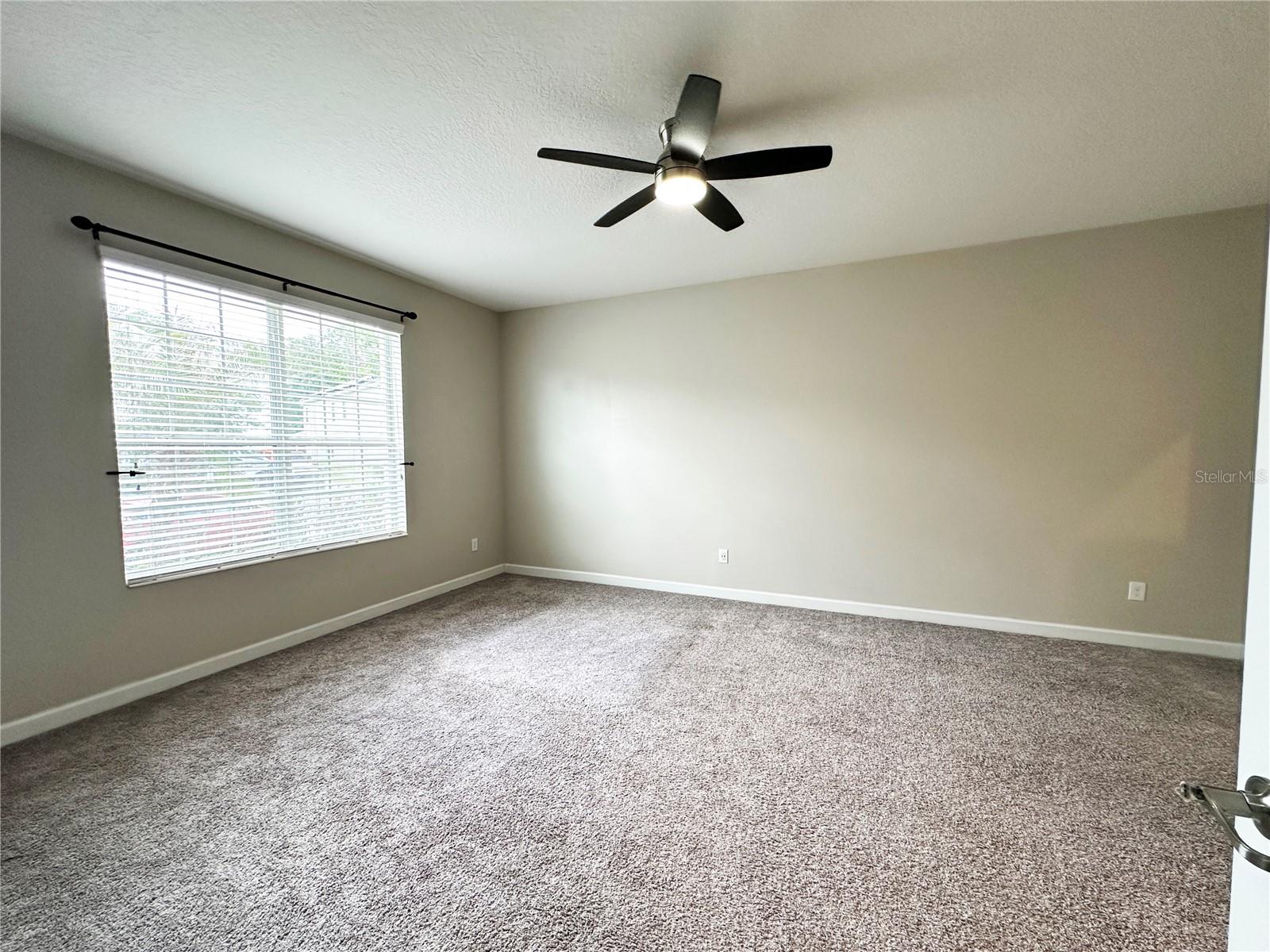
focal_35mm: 14
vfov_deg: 85.7
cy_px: 476
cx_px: 635
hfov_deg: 102.1
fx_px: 514
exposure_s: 1/120
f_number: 2.2
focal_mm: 2.22
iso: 160
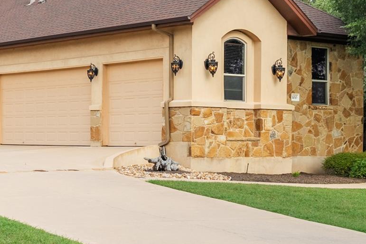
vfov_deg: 14.7
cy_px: 139
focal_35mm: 93
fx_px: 945
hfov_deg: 21.8
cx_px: 122
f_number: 8
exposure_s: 1/160
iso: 200
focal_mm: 35
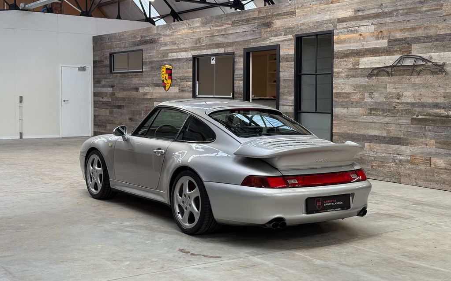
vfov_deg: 25.3
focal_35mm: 51
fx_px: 627
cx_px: 226
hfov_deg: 39.6
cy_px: 126
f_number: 1.78
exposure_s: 1/100
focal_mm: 6.76
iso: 125
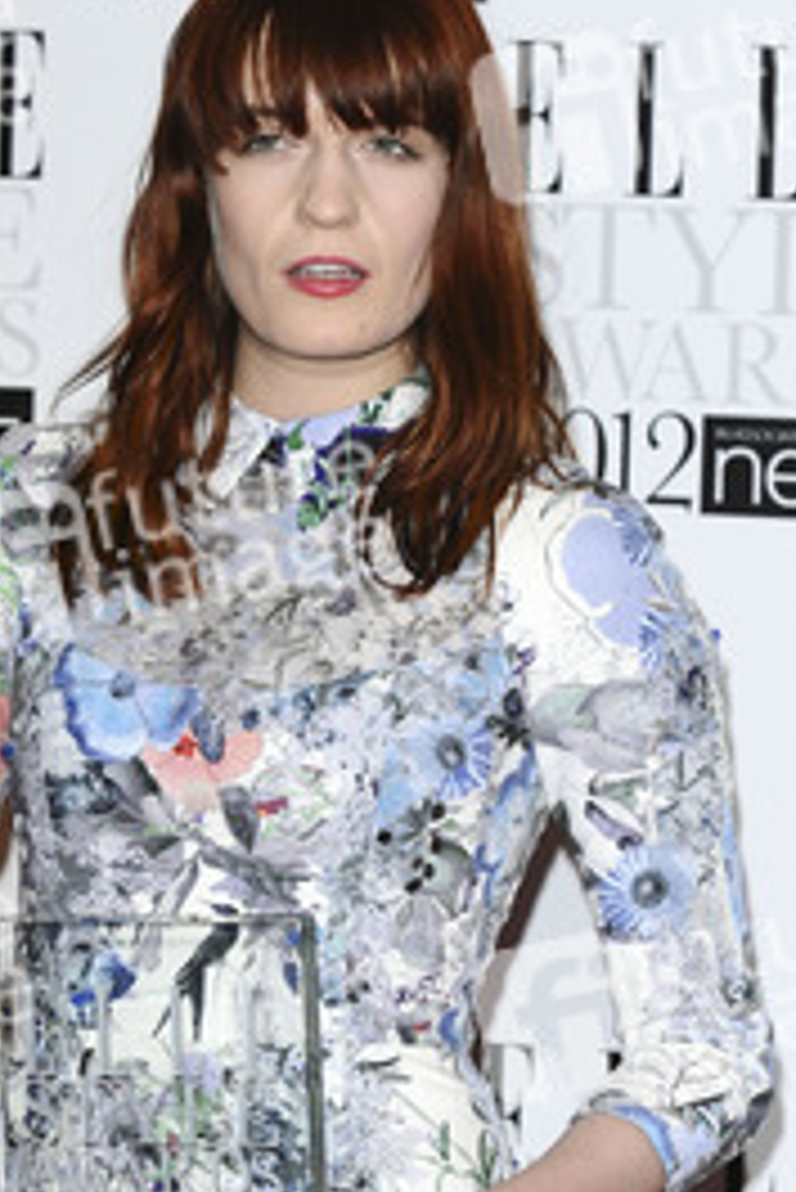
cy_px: 774
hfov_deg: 6.1
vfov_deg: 9.1
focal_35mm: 226
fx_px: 7485
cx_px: 295
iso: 320
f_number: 5
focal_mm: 100
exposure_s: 1/200
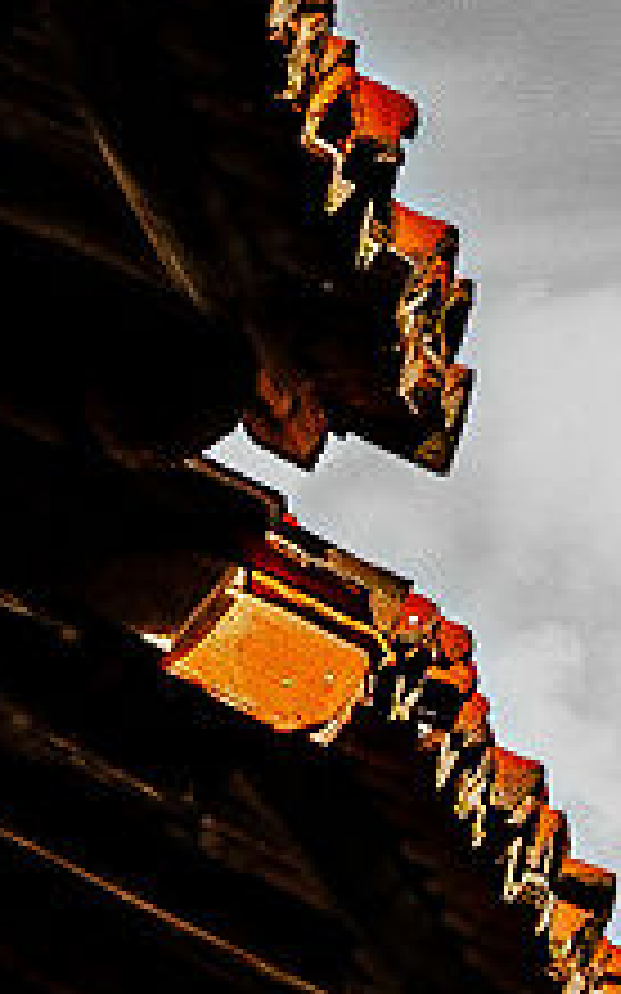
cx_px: 2066
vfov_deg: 3.7
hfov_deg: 2.3
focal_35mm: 553
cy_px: 2744
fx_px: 14984
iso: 200
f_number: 13
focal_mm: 50
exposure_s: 1/50
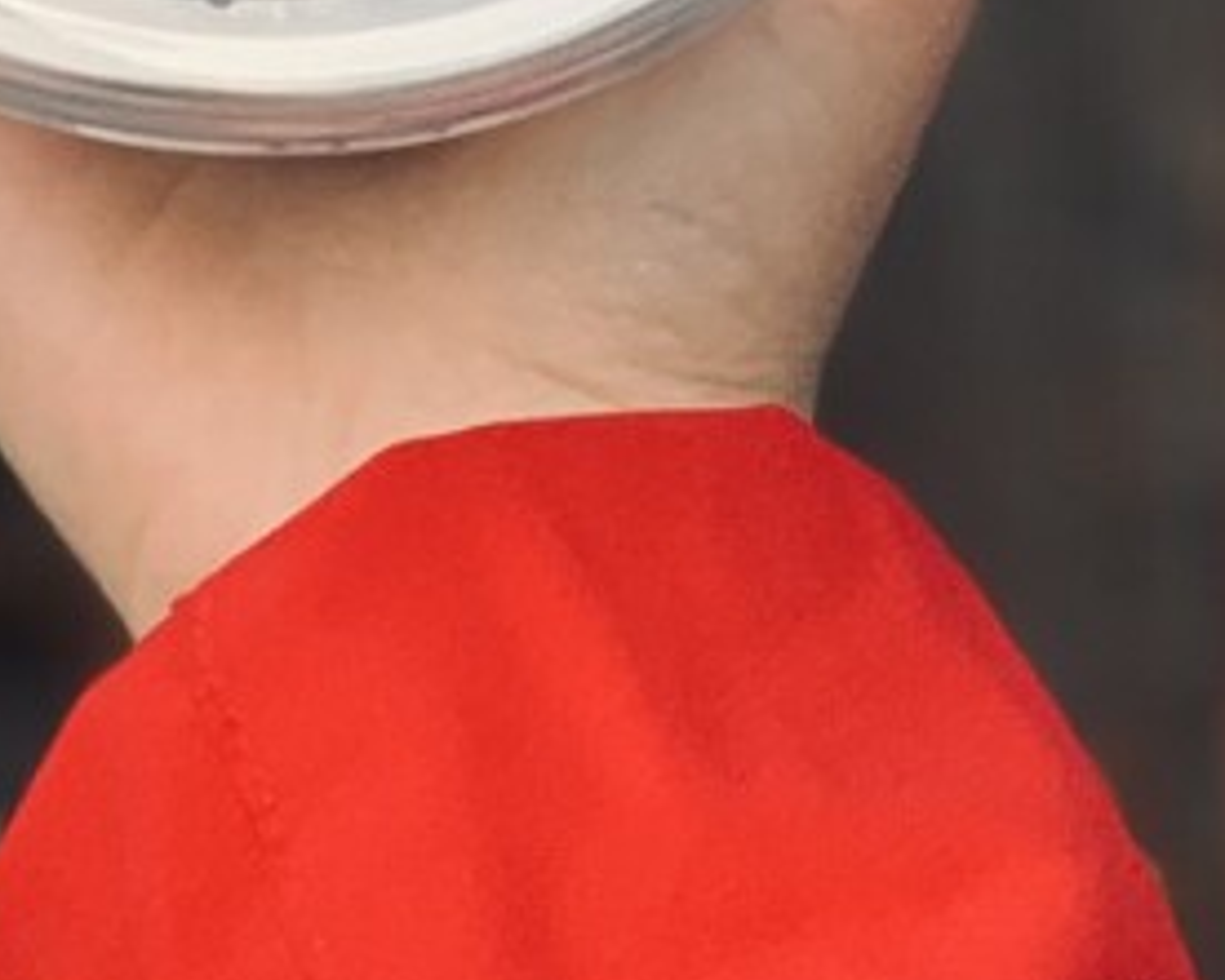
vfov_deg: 9.4
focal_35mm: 157
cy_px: -823
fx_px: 5694
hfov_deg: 12.2
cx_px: 36
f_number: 2.4
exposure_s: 1/60
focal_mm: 6
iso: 125
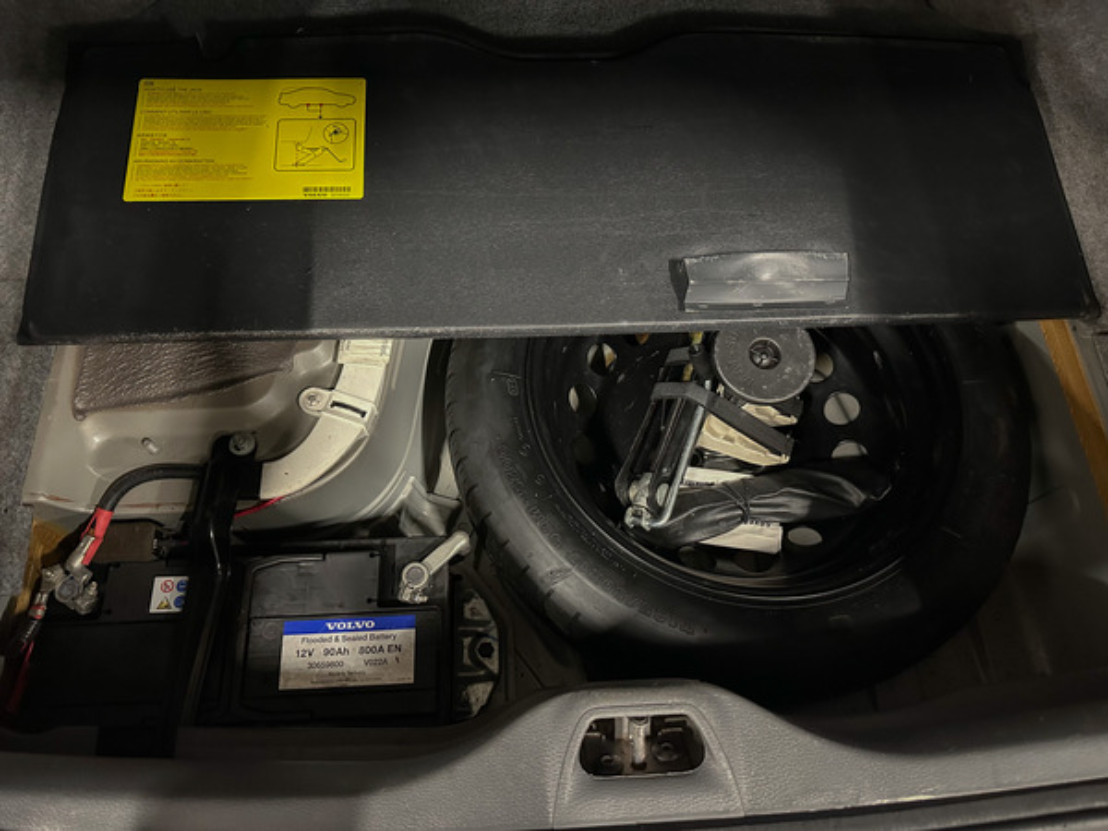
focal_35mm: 24
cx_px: 554
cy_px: 416
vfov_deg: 56.8
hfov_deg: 71.6
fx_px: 768
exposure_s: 1/25
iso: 800
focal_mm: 6.86
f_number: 1.78
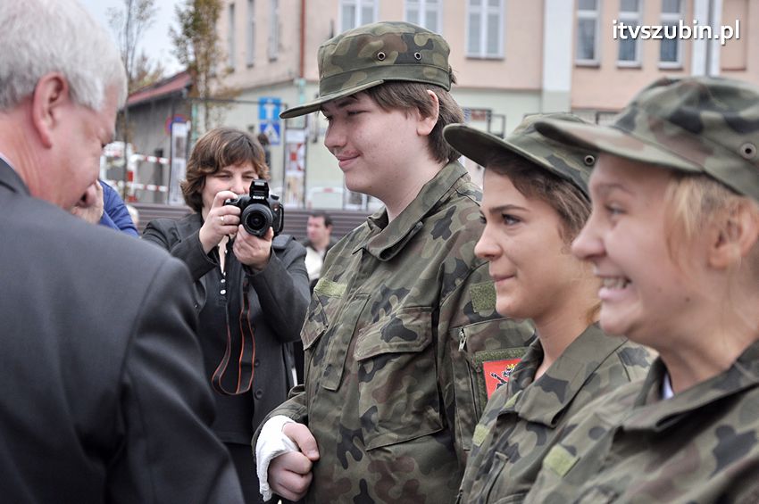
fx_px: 1832
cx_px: 380
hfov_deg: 23.4
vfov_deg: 15.7
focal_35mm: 87
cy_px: 252
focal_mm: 58
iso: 500
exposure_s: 1/500
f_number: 5.6
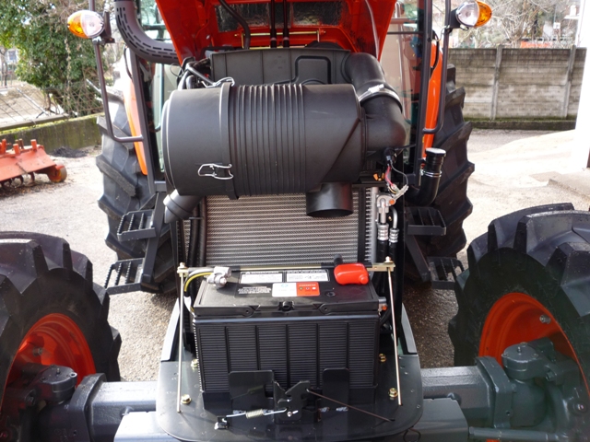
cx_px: 295
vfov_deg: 46.8
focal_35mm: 30
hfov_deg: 60.0
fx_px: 511
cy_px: 221
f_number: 3.3
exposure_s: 1/40
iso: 100
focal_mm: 5.2
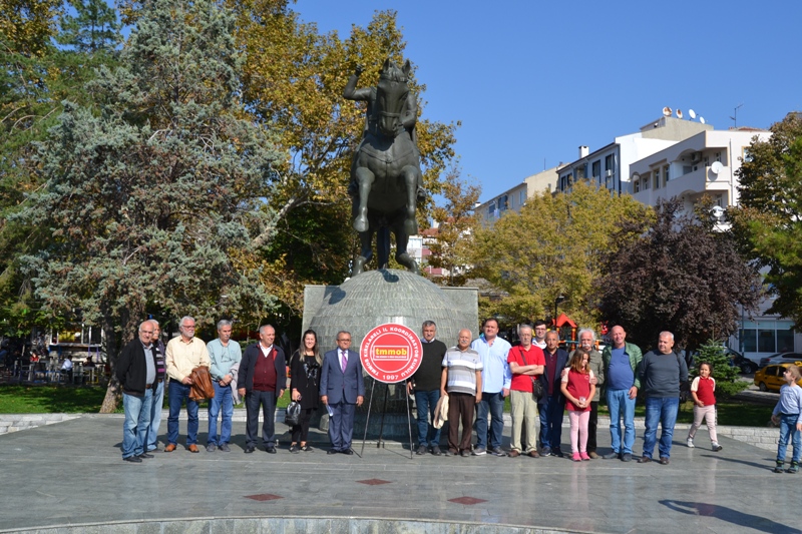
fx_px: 802
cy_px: 267
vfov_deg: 36.9
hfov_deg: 53.1
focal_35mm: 36
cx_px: 401
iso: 100
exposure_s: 1/250
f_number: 8
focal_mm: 24
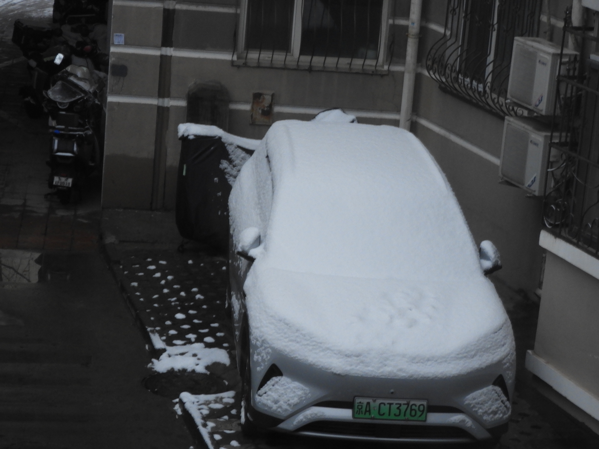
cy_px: 224
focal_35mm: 115
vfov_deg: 12.9
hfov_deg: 17.1
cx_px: 300
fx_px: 1990
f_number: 5
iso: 450
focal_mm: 20.6
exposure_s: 1/15
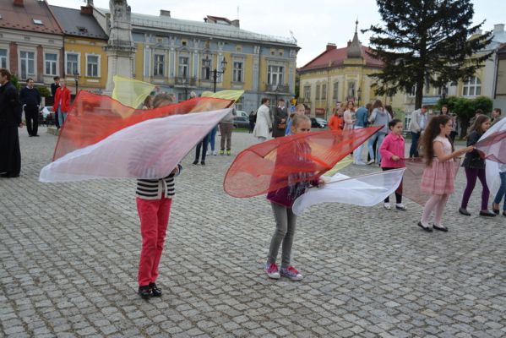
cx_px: 253
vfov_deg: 34.2
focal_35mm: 39
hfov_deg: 49.5
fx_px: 548
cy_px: 169
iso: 400
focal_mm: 26
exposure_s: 1/1000
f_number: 4.5
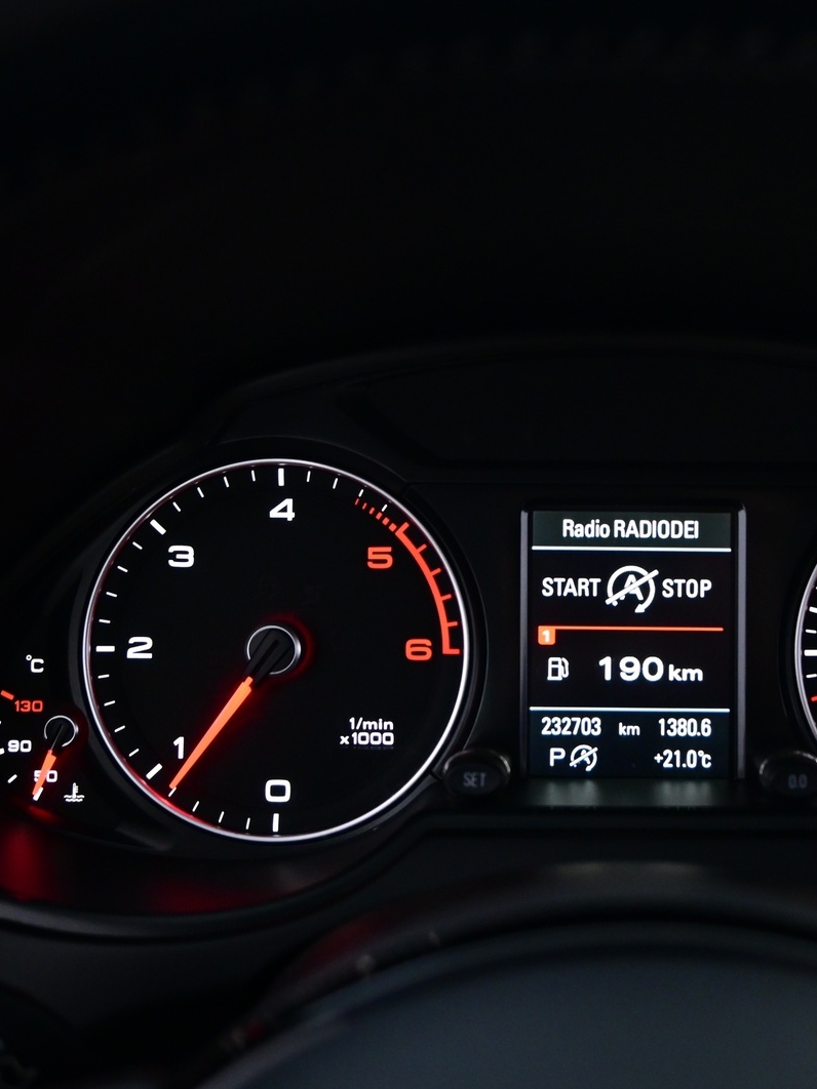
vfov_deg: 43.0
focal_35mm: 44
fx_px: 1385
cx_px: 613
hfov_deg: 32.3
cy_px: 538
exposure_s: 1/30
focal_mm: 20
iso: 1800
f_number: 3.8
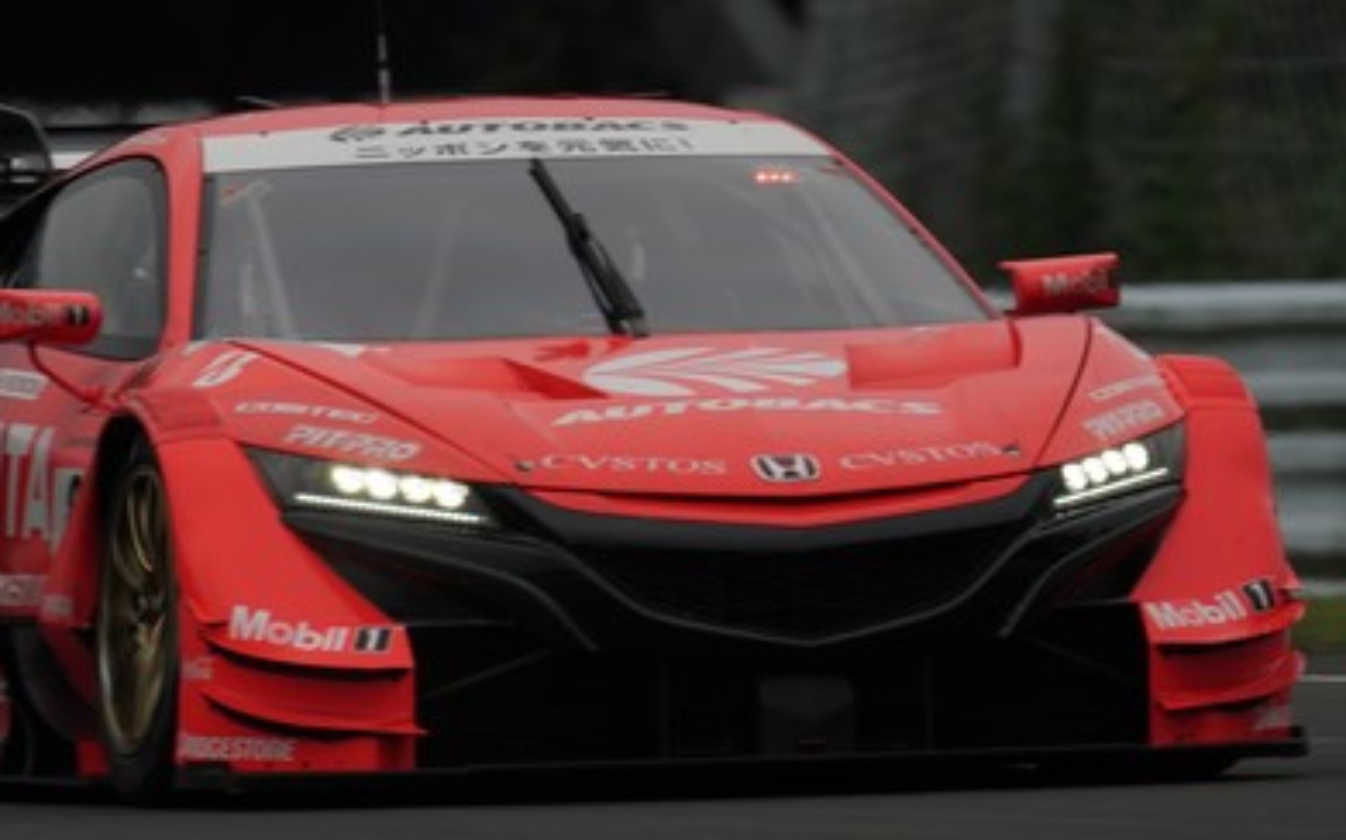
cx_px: 220
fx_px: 57787
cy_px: 241
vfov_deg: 0.8
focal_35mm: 1576
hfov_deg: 1.3
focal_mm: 840
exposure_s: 1/640
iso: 400
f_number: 9
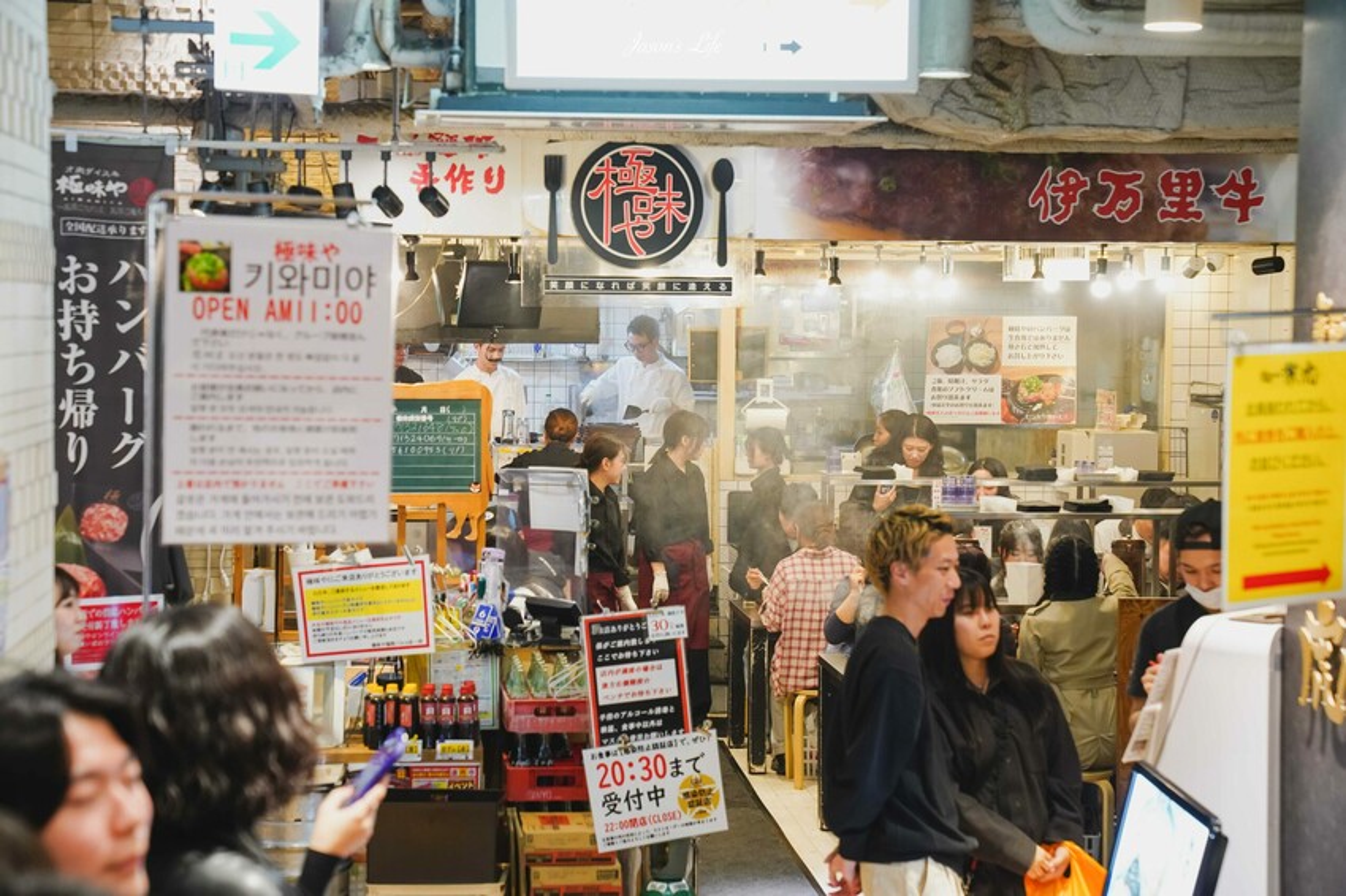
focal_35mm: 70
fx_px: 2616
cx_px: 673
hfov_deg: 28.9
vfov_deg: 19.4
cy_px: 448
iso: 2000
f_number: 4.5
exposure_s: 1/80
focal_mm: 70
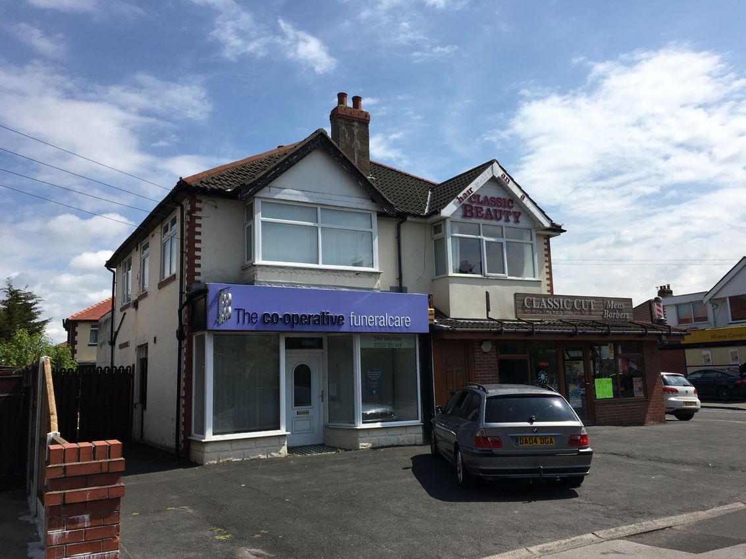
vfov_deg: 48.2
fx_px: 625
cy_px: 280
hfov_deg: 61.7
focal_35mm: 29
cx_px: 373
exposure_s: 1/2564
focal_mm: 4.15
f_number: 2.2
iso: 25
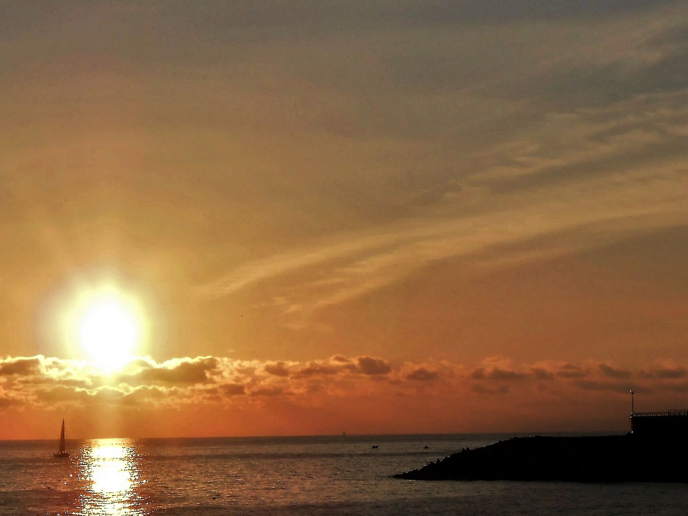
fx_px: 2107
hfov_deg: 18.5
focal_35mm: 106
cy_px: 285
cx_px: 283
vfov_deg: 14.0
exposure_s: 1/1000
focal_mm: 11.3
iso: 80
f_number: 5.6
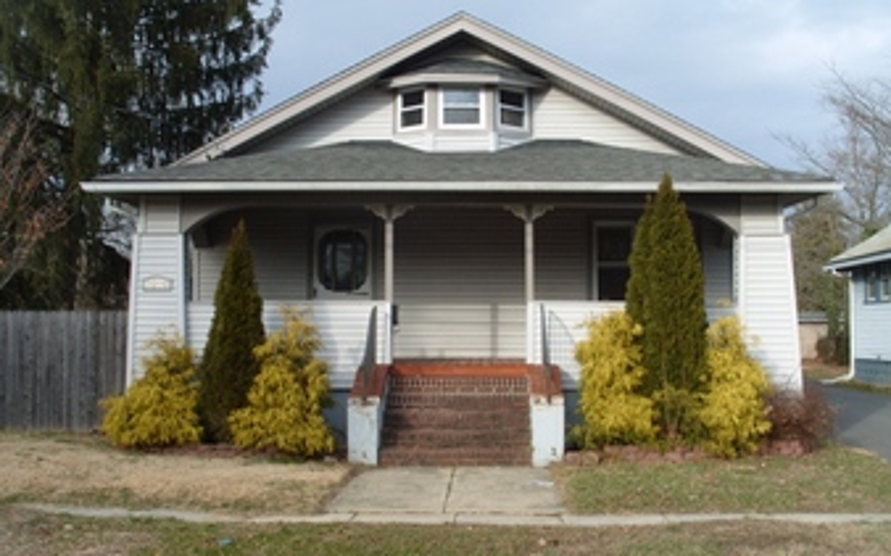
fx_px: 922
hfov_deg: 51.6
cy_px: 295
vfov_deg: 33.5
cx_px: 438
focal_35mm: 38
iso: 80
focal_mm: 7.8
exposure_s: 1/250
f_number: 5.3
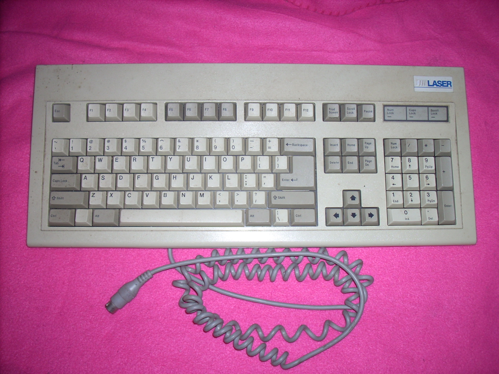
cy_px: 187
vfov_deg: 38.7
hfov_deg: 50.1
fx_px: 533
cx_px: 250
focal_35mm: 37
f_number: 2.8
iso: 64
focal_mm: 6.2
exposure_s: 1/60
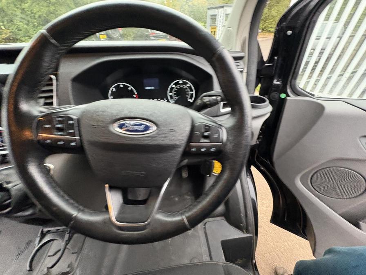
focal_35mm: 14
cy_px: 138
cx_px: 183
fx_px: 148
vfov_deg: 85.7
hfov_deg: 102.1
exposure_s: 1/60
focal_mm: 2.22
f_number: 2.2
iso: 640
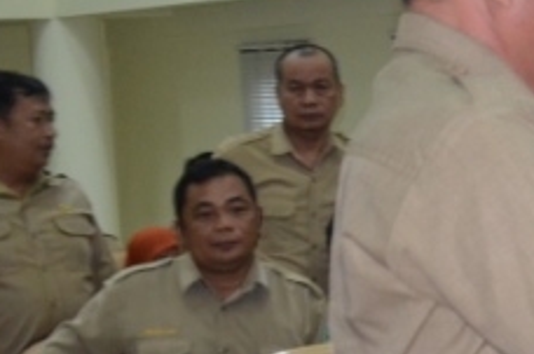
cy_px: 211
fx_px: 2398
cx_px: 1091
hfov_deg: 11.4
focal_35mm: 162
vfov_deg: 8.4
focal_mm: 24
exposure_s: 1/60
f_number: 3.8
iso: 800
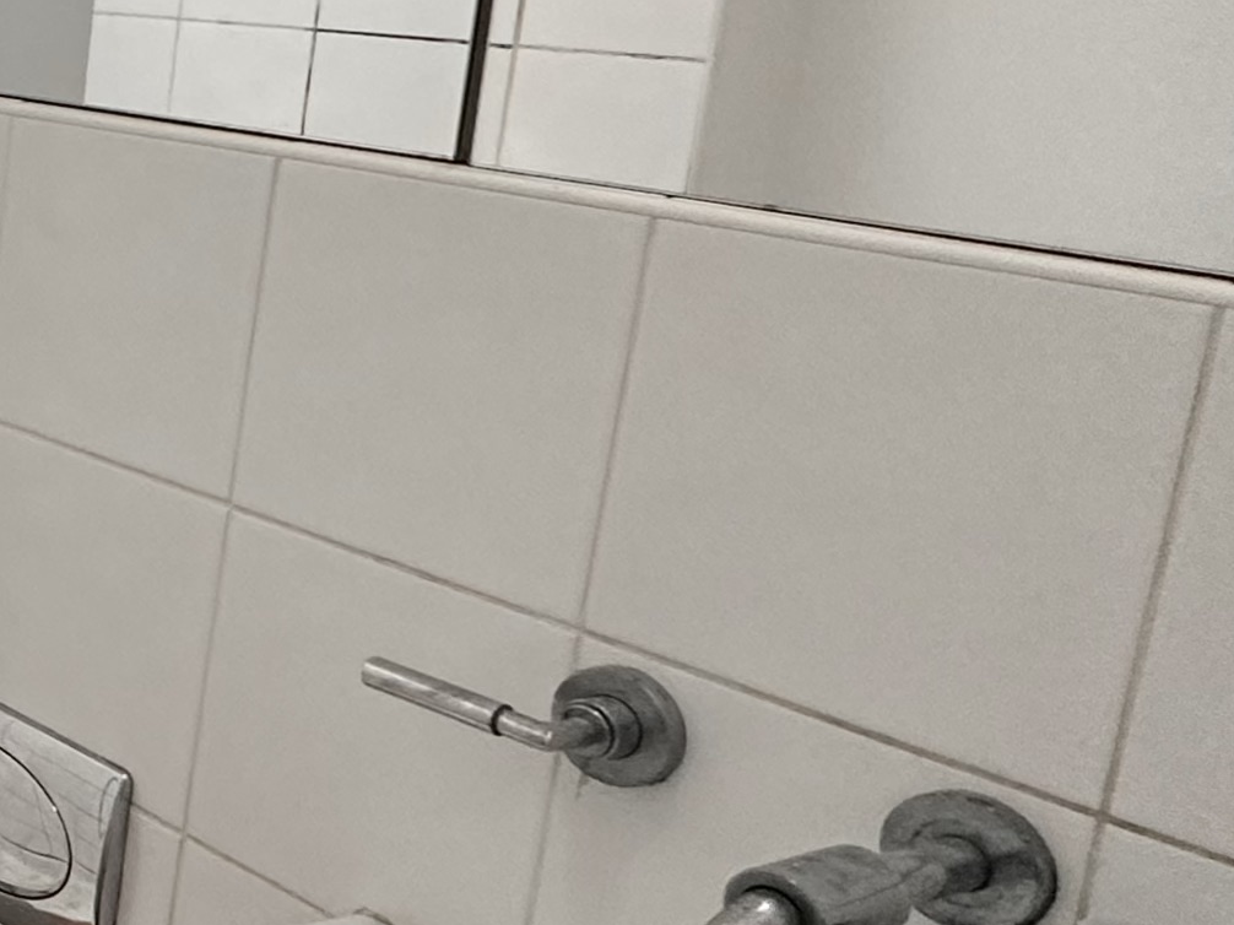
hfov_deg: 24.0
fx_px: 1996
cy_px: 269
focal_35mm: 56
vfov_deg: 25.9
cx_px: -772
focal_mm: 2.22
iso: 200
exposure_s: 1/50
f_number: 2.2
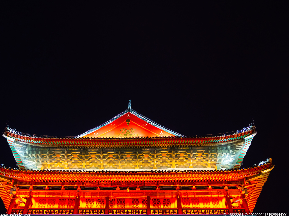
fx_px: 342
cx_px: 128
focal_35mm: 41
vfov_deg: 35.1
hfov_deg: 45.7
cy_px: 110
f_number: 4
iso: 2000
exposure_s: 1/40
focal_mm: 37
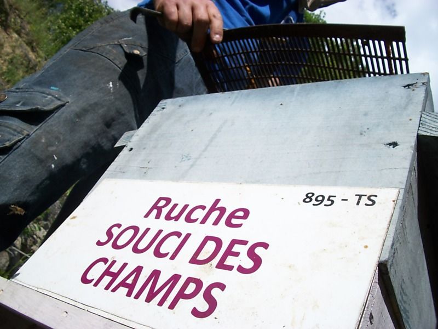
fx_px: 405
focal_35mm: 32
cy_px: 164
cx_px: 219
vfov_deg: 44.2
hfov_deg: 56.8
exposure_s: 1/500
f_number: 5.5
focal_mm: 5.7
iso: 80
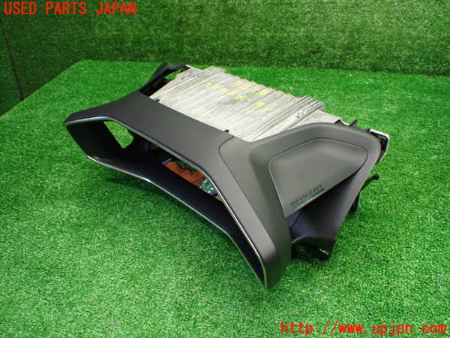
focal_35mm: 30
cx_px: 225
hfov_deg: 60.0
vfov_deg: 46.8
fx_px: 390
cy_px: 169
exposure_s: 1/125
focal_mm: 5.4
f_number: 2.3
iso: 800
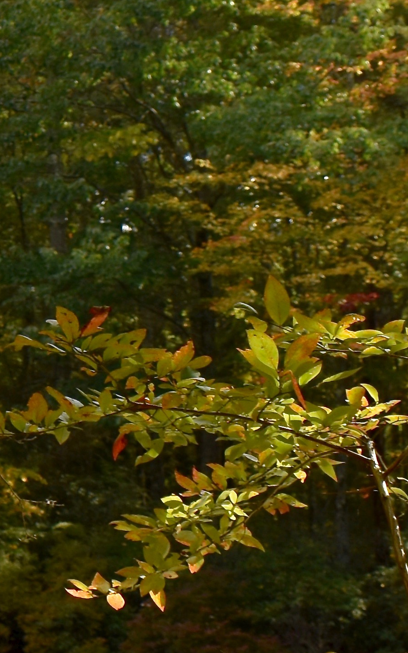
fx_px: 2259
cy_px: 118
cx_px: -417
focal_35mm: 127
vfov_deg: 16.3
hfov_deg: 9.6
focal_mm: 20
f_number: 5.6
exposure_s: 1/250
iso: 220
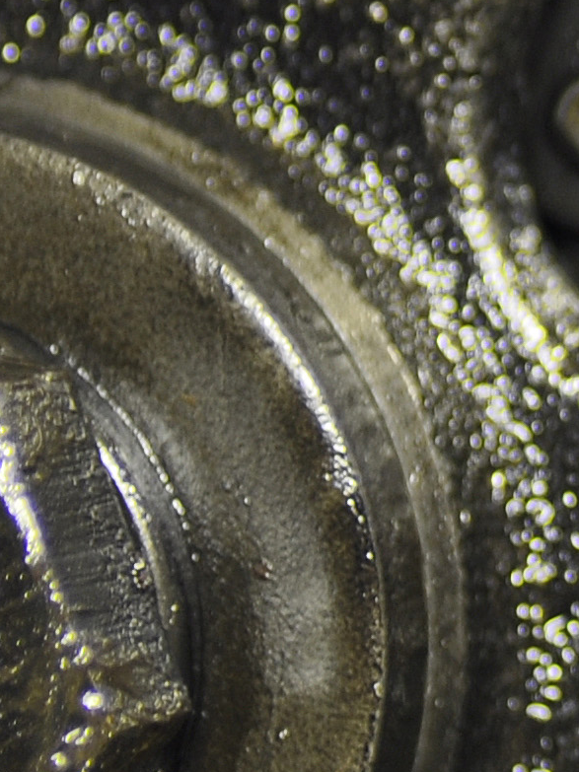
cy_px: 137
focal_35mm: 710
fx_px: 15839
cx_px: 1426
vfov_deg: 2.8
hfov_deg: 2.1
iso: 200
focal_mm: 90
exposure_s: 1/1.6
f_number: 3.2
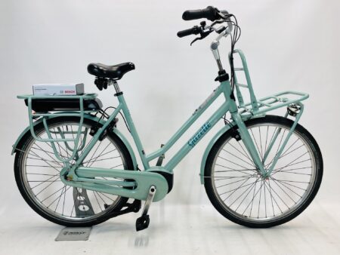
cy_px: 128
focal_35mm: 26
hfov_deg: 67.3
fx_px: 256
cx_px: 170
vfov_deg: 53.1
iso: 50
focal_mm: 4.25
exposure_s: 1/100
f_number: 1.8
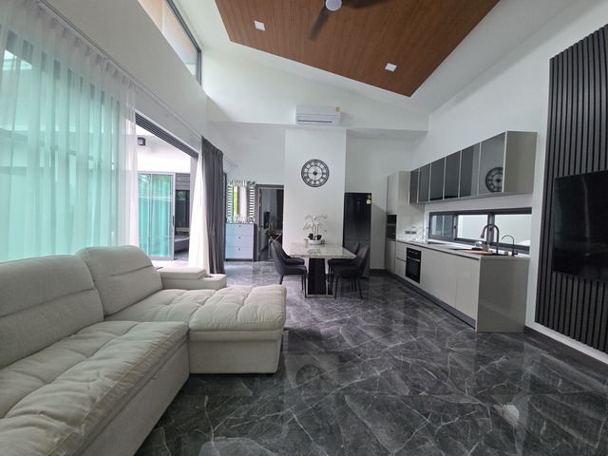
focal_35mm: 13
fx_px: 228
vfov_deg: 89.9
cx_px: 304
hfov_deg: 106.2
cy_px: 228
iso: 64
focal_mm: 2.2
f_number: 2.2
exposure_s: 1/100
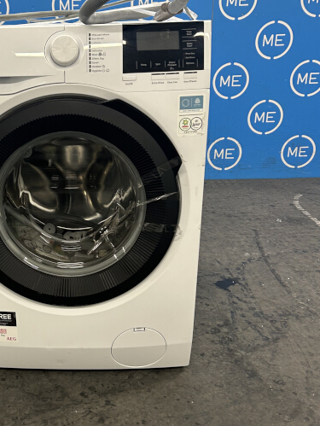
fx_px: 517
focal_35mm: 42
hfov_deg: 33.5
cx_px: 68
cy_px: 219
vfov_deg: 44.8
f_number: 1.5
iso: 80
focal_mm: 5.7
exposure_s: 1/50
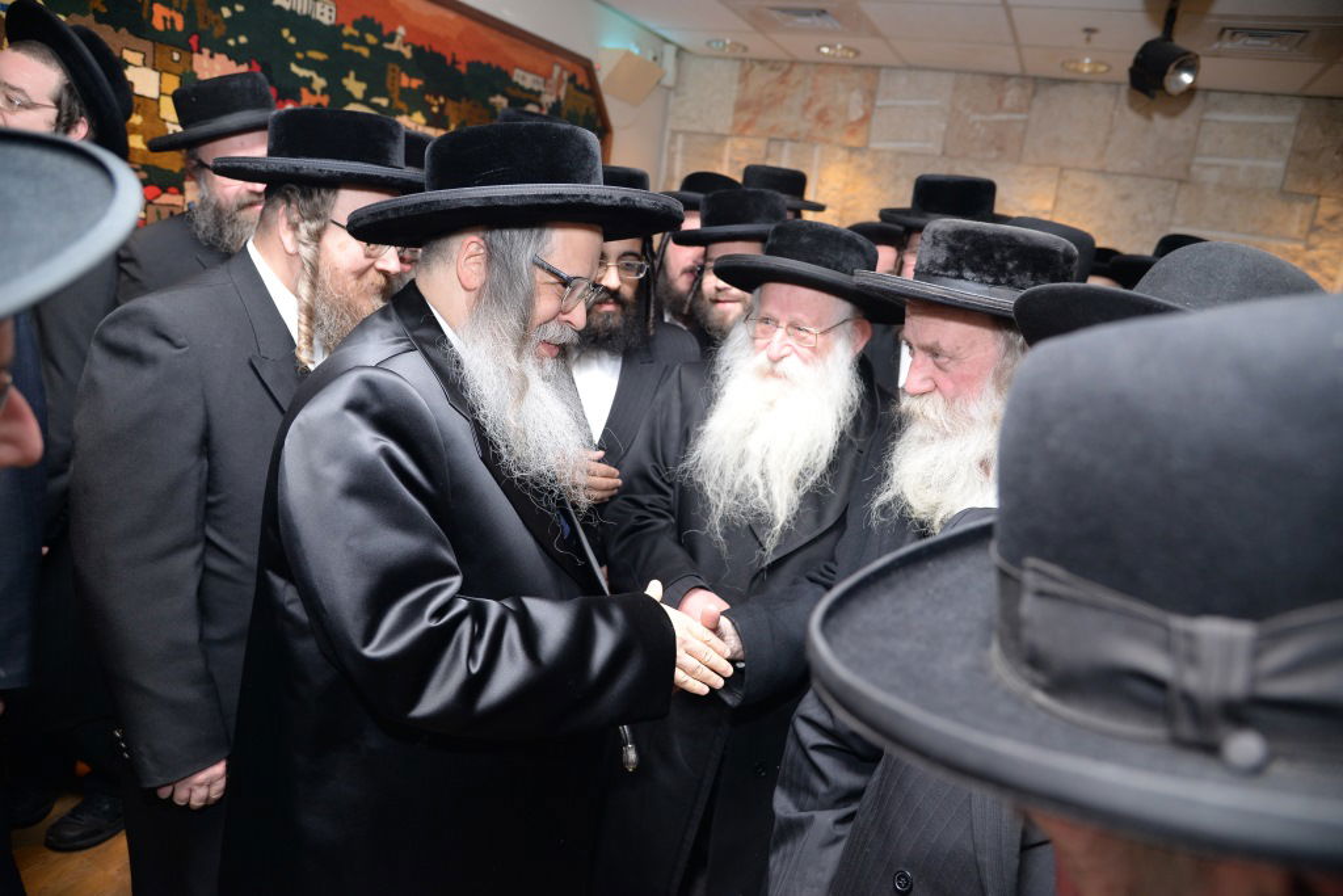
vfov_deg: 53.1
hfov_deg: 73.7
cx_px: 672
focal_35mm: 24
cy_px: 448
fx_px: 895
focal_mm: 24
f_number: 4
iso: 800
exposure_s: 1/80
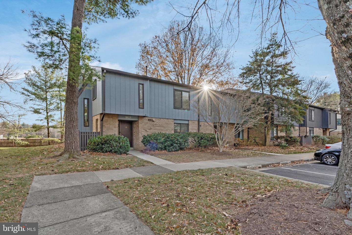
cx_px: 176
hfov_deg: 90.0
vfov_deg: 67.4
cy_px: 118
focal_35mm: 18
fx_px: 176
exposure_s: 1/500
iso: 1250
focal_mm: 18
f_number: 9
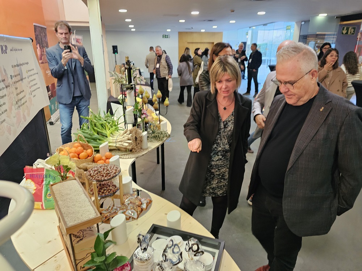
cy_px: 136
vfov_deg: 58.9
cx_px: 181
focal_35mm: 23
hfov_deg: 73.9
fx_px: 241
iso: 800
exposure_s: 1/100
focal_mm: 6.3
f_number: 1.7
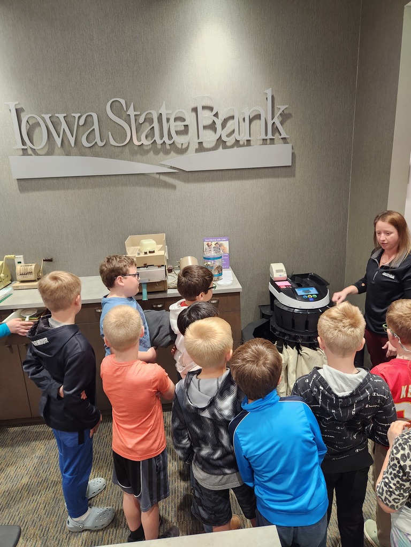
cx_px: 206
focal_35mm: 23
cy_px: 274
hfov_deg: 58.9
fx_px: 364
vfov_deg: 73.9
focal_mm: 5.4
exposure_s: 1/120
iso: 400
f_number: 1.8
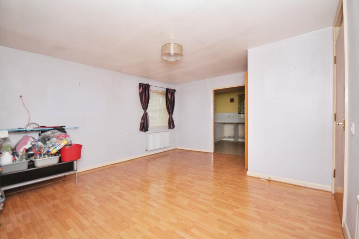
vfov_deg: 77.2
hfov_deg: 100.4
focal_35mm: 15
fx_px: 149
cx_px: 180
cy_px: 120
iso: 200
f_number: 5
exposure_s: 1/60
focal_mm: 10
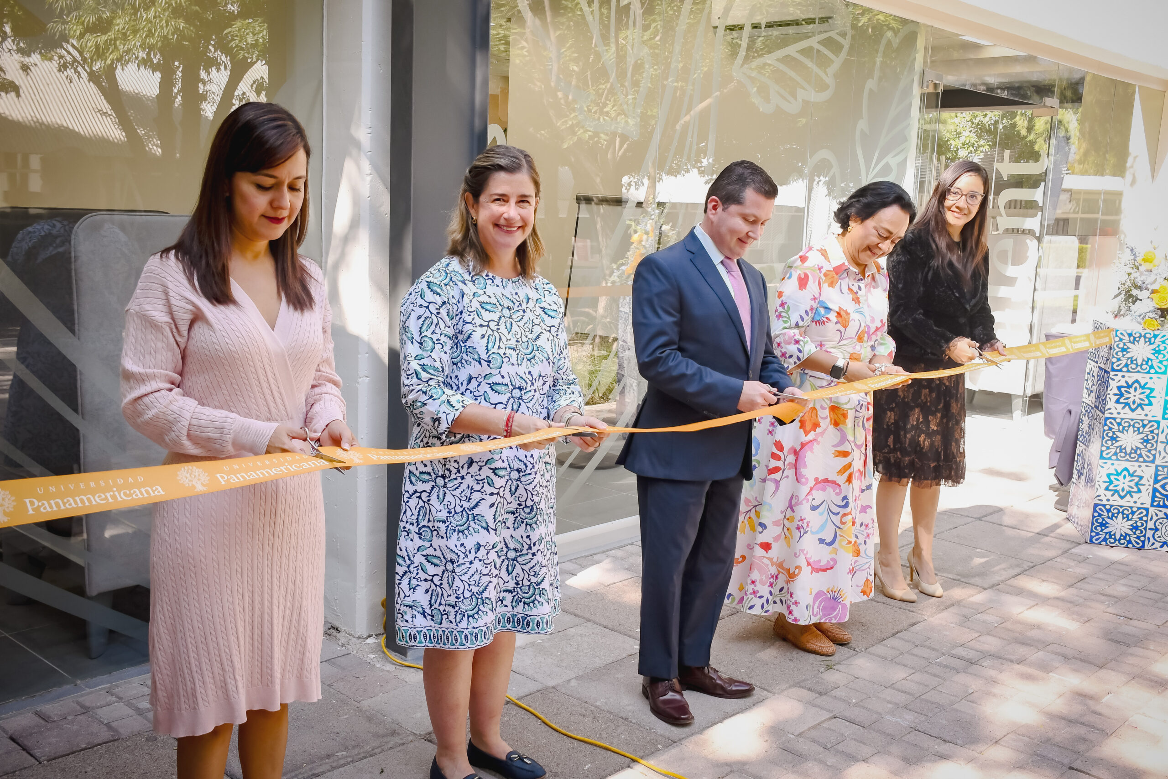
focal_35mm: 36
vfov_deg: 36.9
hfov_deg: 53.1
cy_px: 390
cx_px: 584
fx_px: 1168
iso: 800
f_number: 8
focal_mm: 24
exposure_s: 1/160
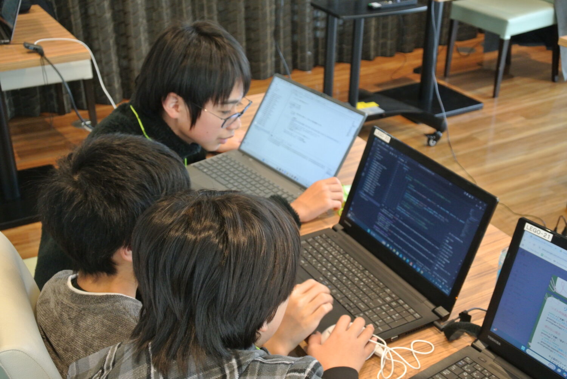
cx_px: 284
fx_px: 773
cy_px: 190
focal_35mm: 49
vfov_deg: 27.6
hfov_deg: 40.3
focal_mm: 18.4
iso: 500
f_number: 4.5
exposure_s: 1/30
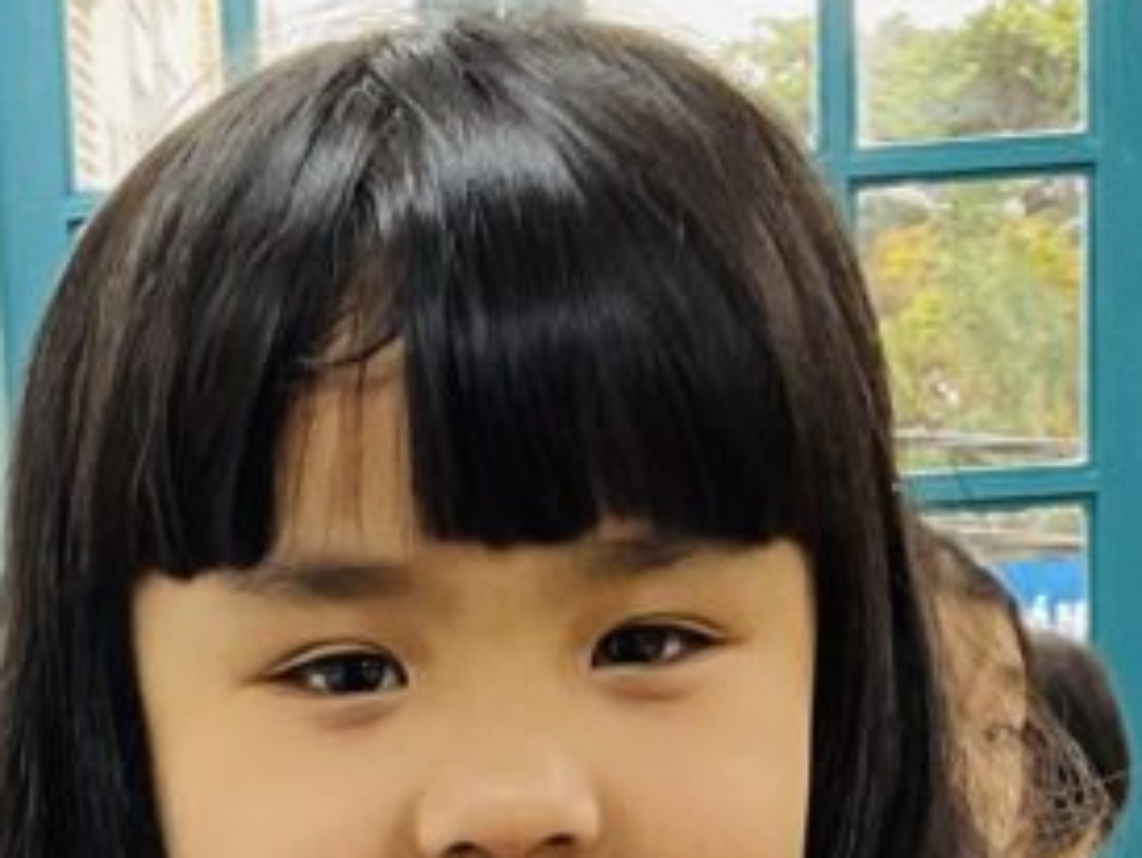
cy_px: 1539
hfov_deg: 13.9
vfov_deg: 10.0
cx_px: 175
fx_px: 4656
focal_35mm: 141
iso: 40
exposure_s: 1/100
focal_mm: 3
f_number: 1.8
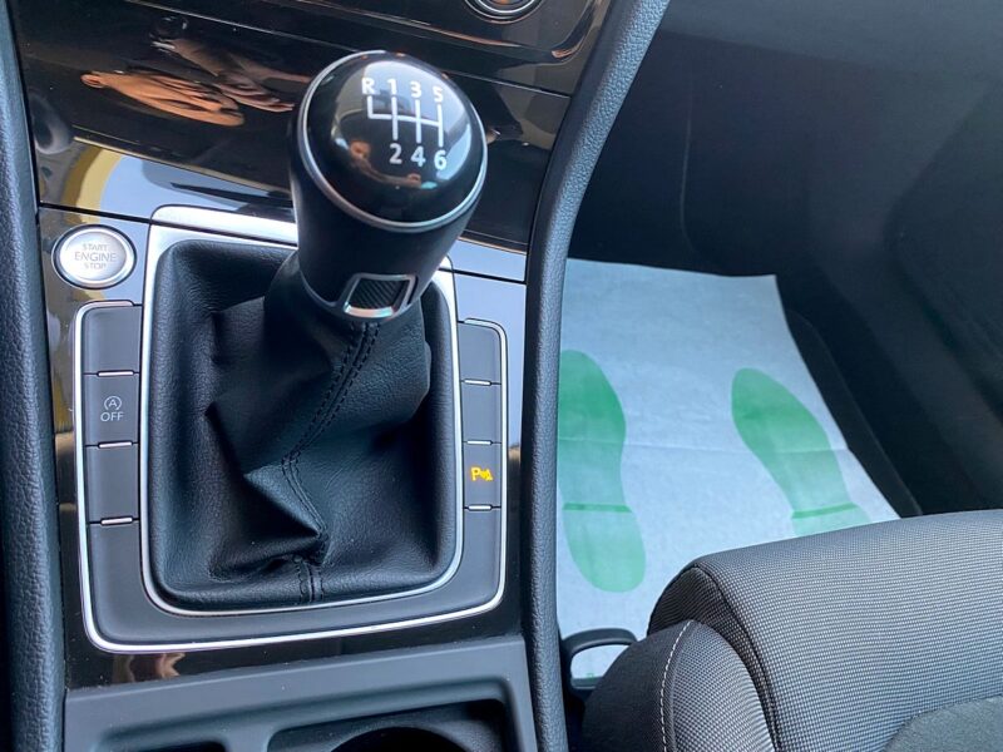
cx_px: 502
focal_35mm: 26
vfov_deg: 53.1
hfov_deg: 67.3
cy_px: 376
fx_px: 753
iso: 400
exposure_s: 1/60
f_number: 1.8
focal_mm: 4.25
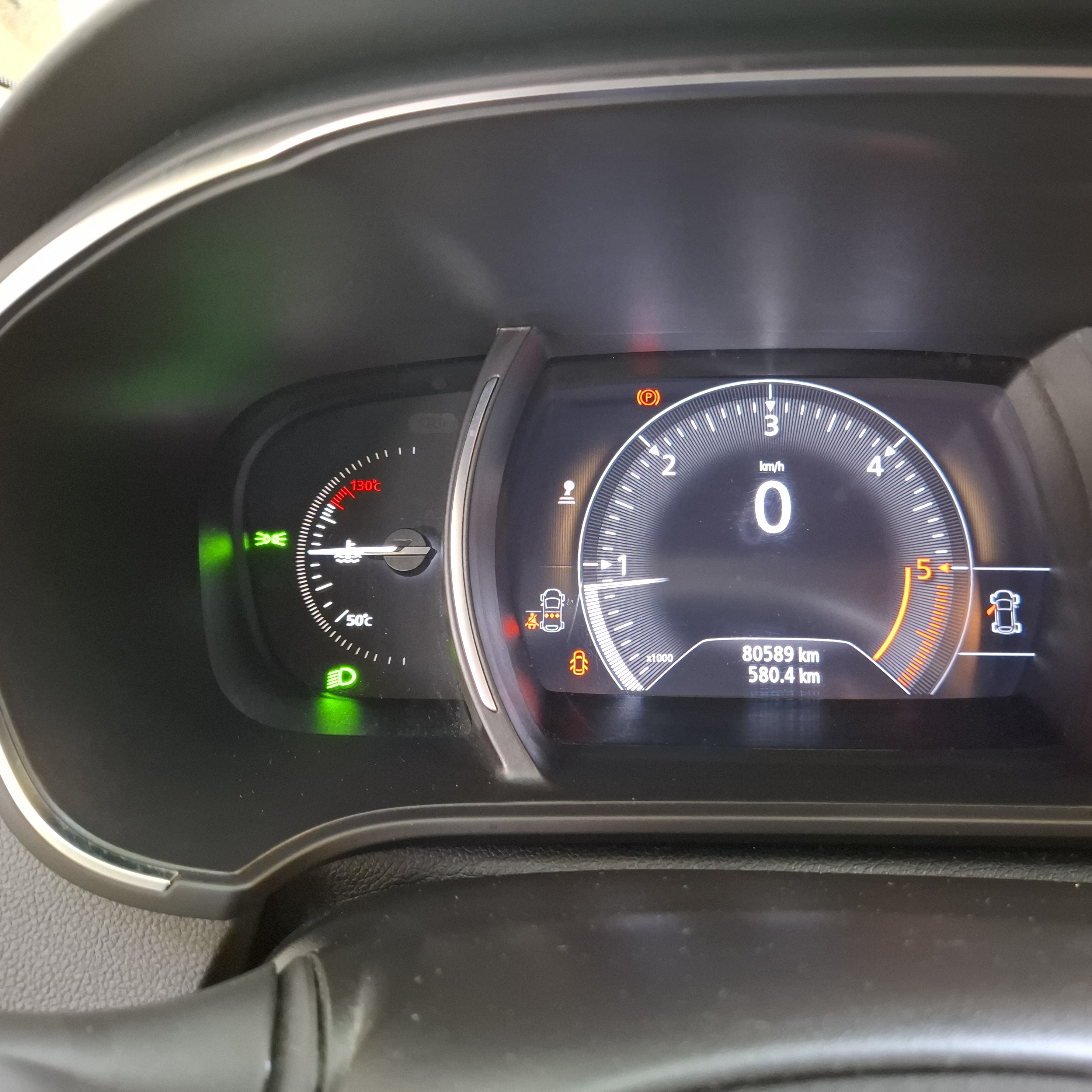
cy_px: 538
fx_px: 999
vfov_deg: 57.3
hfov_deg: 57.1
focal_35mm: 28
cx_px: 612
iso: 1000
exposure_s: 1/20
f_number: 1.8
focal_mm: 5.54
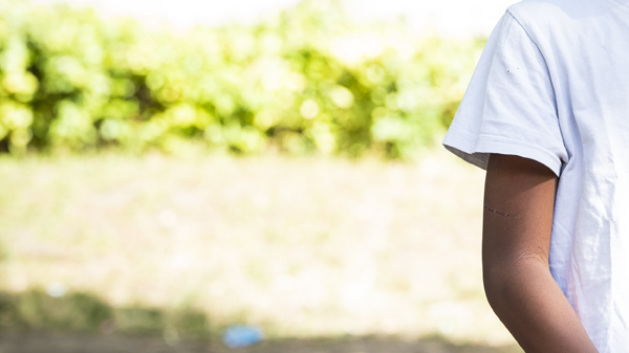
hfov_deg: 8.1
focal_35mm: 265
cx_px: 714
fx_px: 4418
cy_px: 69
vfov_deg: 4.6
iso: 160
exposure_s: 1/160
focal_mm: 105
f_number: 5.6
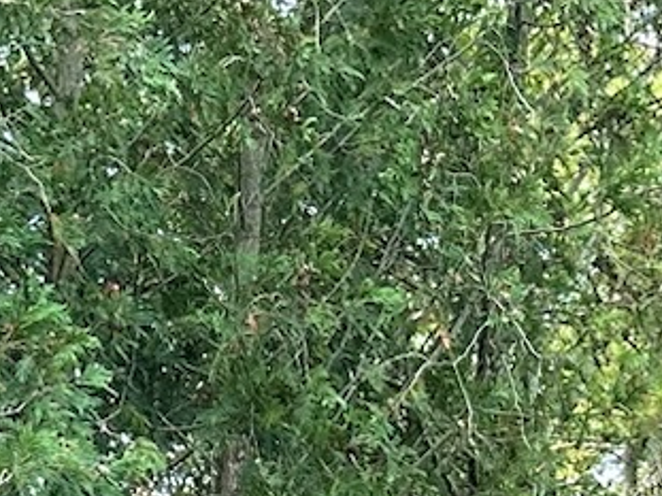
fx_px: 3020
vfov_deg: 8.4
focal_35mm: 158
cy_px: 1311
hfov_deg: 11.5
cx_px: -594
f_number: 1.78
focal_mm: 6.86
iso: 80
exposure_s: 1/462
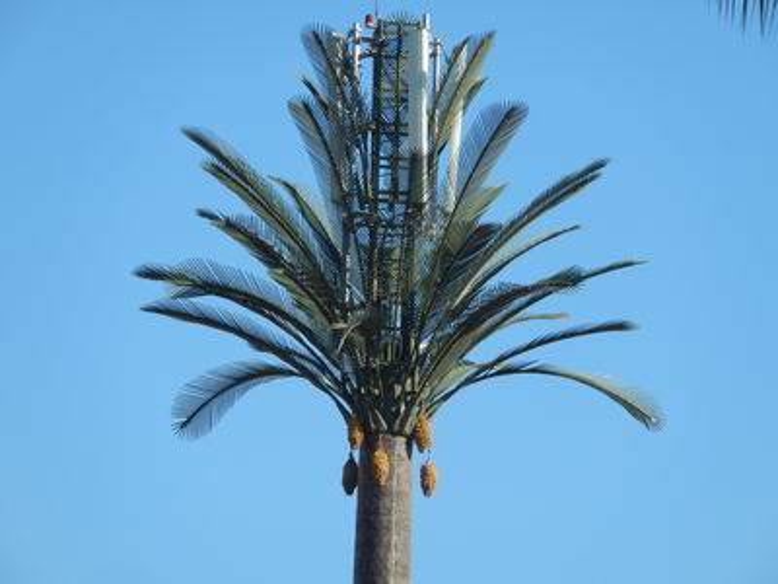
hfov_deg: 5.2
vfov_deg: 3.9
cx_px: 389
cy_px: 292
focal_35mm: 383
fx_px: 8608
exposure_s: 1/400
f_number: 6.2
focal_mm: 68.7
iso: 125
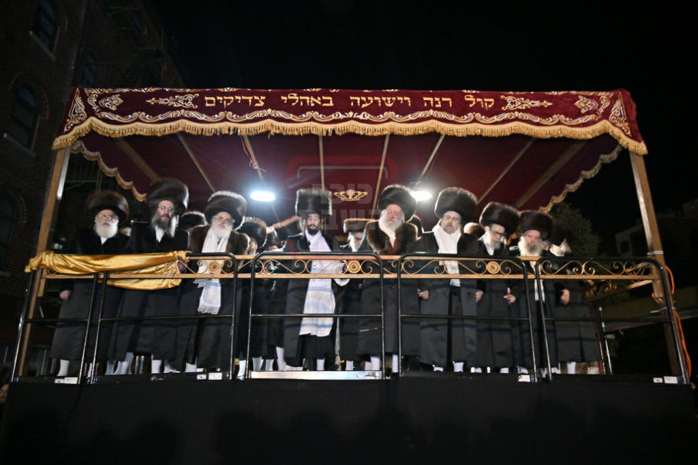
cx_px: 349
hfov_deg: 73.7
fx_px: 465
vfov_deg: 53.1
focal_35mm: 24
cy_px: 232
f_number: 4
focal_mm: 24
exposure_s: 1/125
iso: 1000
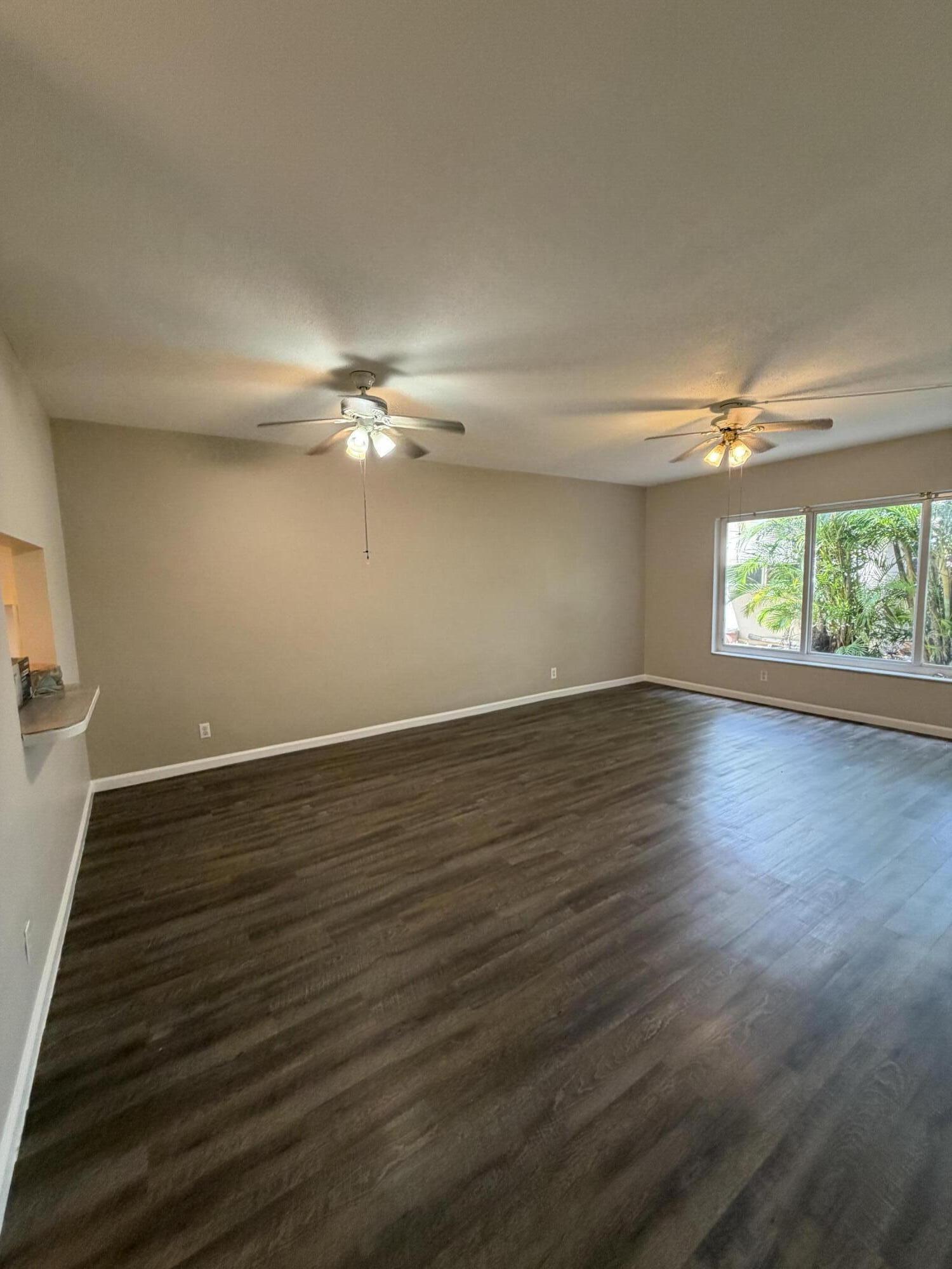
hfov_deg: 85.7
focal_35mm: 14
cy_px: 634
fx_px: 513
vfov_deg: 102.1
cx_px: 476
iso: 250
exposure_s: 1/60
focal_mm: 2.22
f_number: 2.2
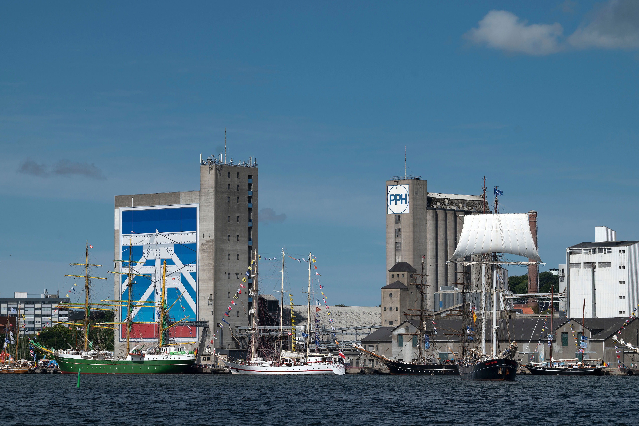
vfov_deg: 9.1
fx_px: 2661
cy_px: 213
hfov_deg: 13.7
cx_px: 320
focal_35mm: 150
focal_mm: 150
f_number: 6.3
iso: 160
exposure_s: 1/2500
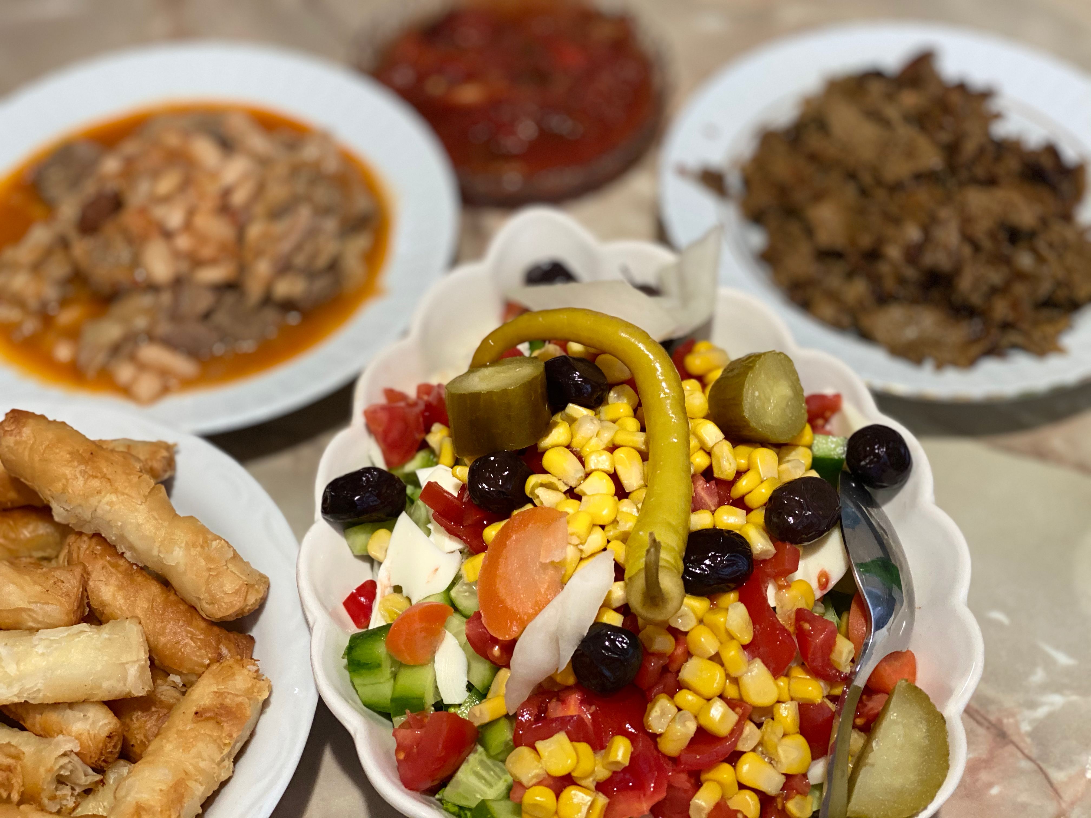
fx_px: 1639
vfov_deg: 28.0
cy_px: 409
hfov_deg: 36.8
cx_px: 546
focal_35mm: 52
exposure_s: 1/33
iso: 160
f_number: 2
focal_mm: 6
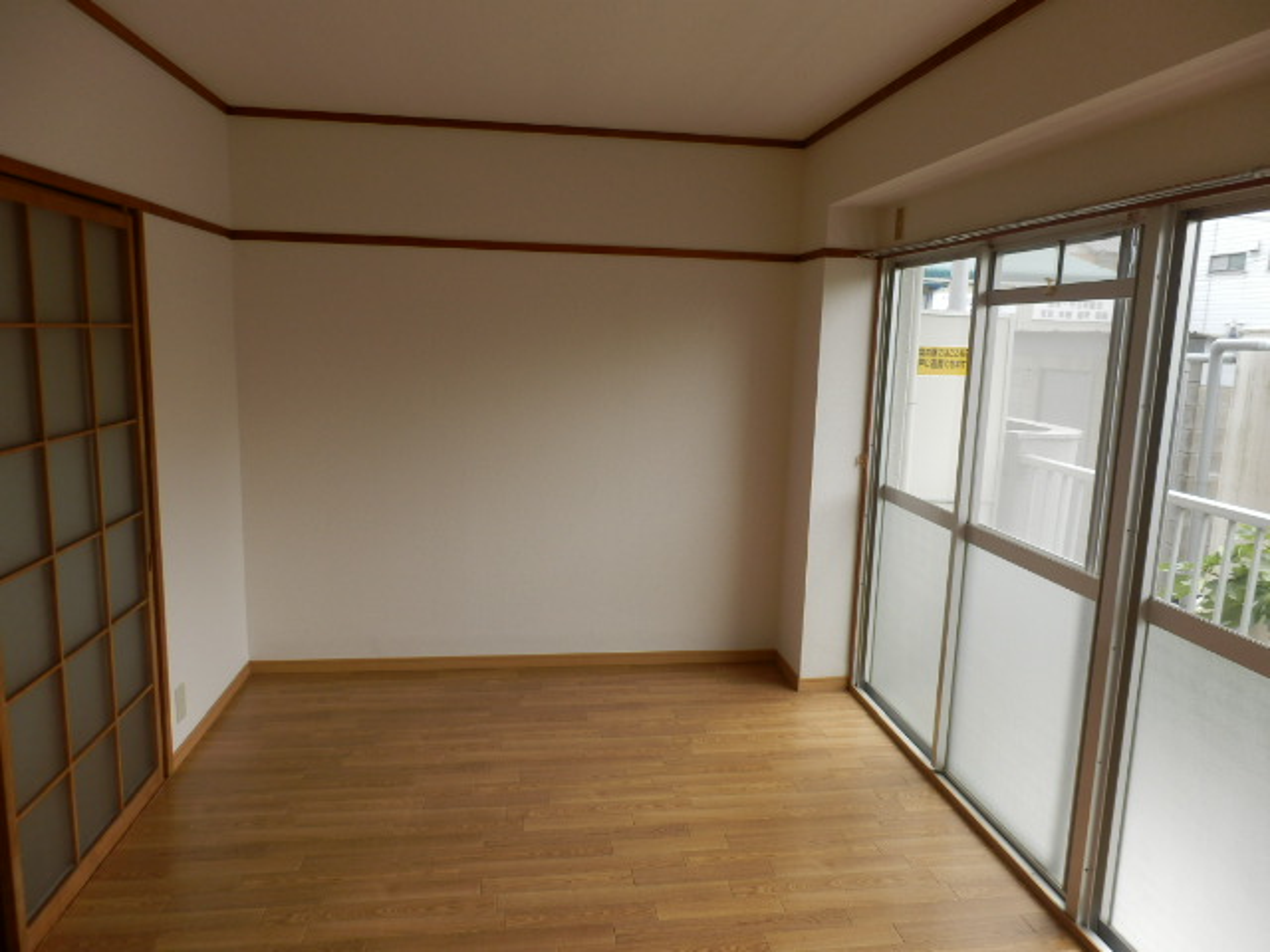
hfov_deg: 71.6
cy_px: 476
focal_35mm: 24
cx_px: 635
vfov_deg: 56.8
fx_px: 881
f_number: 3
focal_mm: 4.2
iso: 80
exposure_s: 1/200
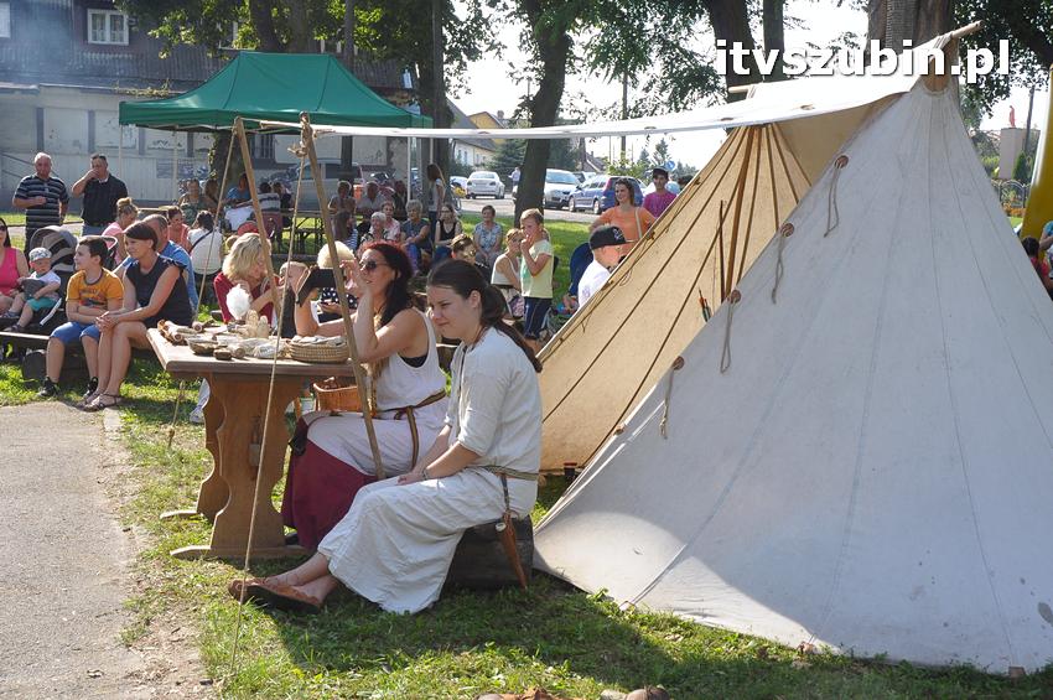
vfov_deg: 26.4
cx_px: 526
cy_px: 350
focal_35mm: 51
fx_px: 1490
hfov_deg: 38.9
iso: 640
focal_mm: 34
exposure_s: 1/320
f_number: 9
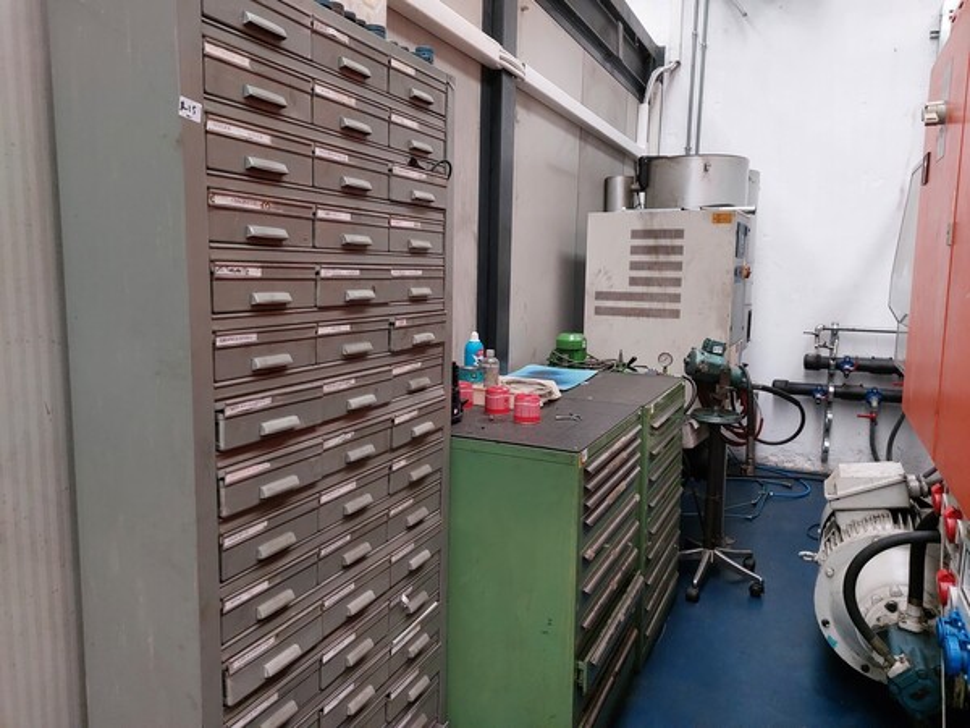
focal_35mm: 24
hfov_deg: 71.6
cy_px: 364
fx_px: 673
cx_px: 485
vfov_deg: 56.8
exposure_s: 1/50
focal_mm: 5.23
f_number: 1.8
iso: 400
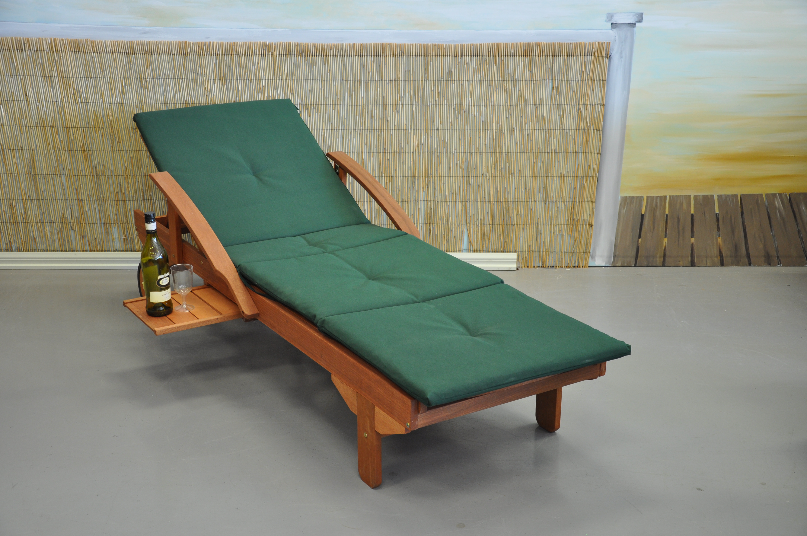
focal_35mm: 48
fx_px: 1075
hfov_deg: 41.2
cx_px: 404
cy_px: 268
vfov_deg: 28.0
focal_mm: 32
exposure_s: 1/20
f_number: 4.5
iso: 400
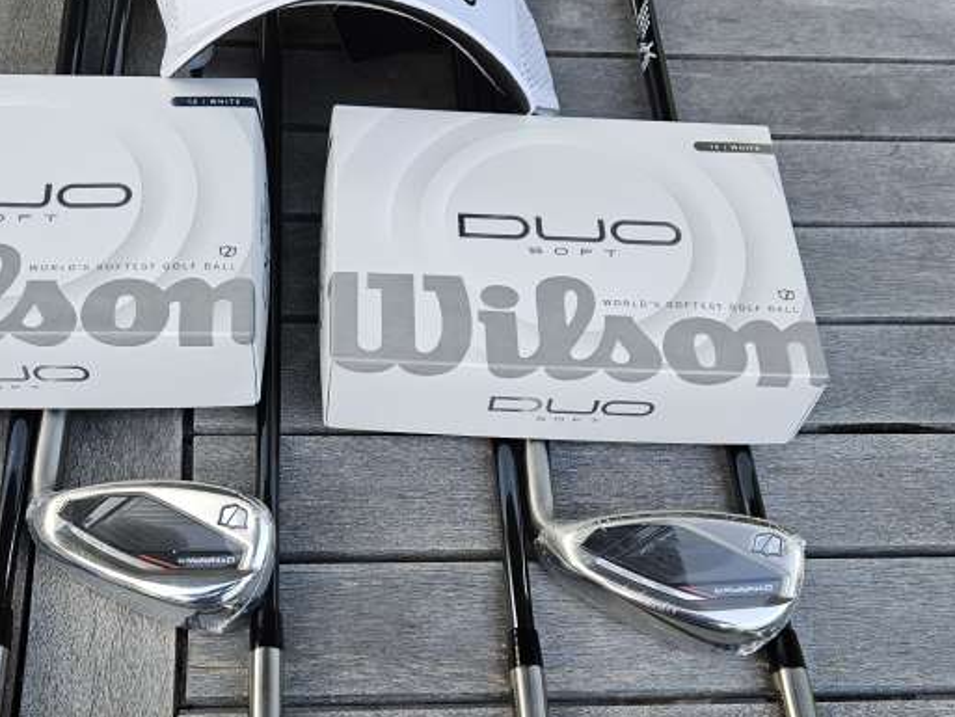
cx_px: 369
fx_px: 1187
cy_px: 480
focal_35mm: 43
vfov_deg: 33.3
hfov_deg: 43.6
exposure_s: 1/190
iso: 125
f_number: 1.8
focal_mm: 5.4
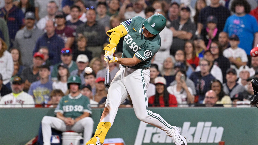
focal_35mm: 336
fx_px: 2299
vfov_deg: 3.6
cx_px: 129
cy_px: 78
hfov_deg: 6.4
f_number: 4.5
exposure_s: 1/2000
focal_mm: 320
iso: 4000
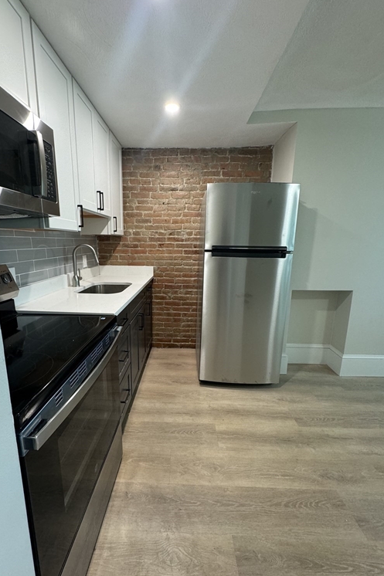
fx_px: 240
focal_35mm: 15
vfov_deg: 100.4
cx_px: 174
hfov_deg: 77.1
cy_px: 288
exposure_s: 1/60
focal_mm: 2.22
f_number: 2.2
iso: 200
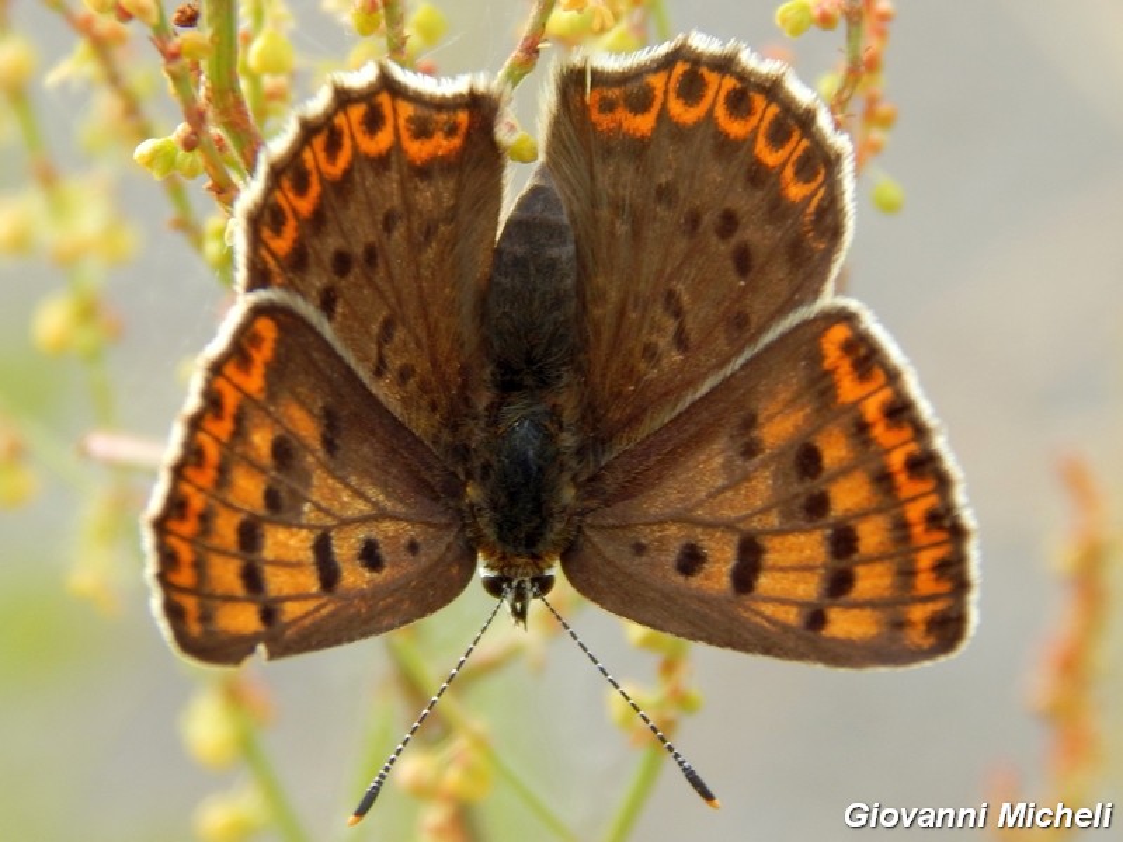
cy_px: 421
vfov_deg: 7.1
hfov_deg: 9.5
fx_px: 6780
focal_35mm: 209
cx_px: 562
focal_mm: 37.1
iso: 125
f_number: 5.4
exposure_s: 1/100
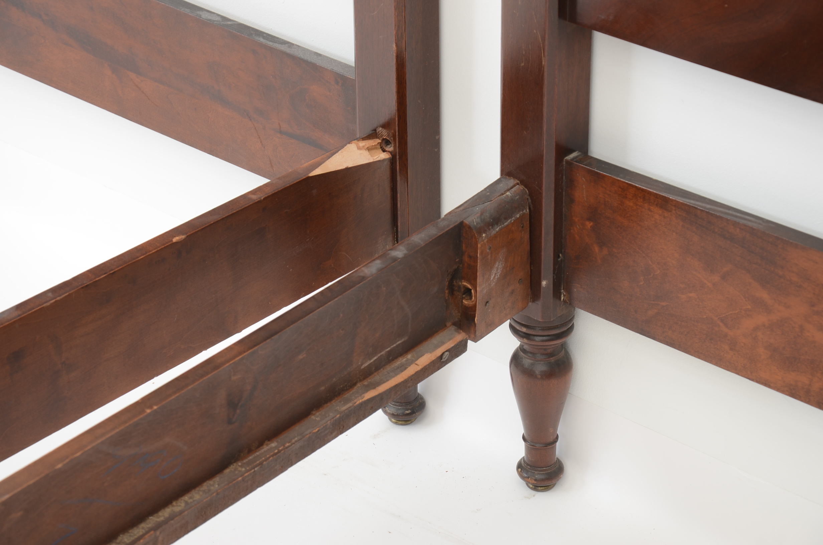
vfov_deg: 11.4
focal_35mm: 120
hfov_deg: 17.1
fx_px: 2738
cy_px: 272
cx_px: 412
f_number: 8
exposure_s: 1/125
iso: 125
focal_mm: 80
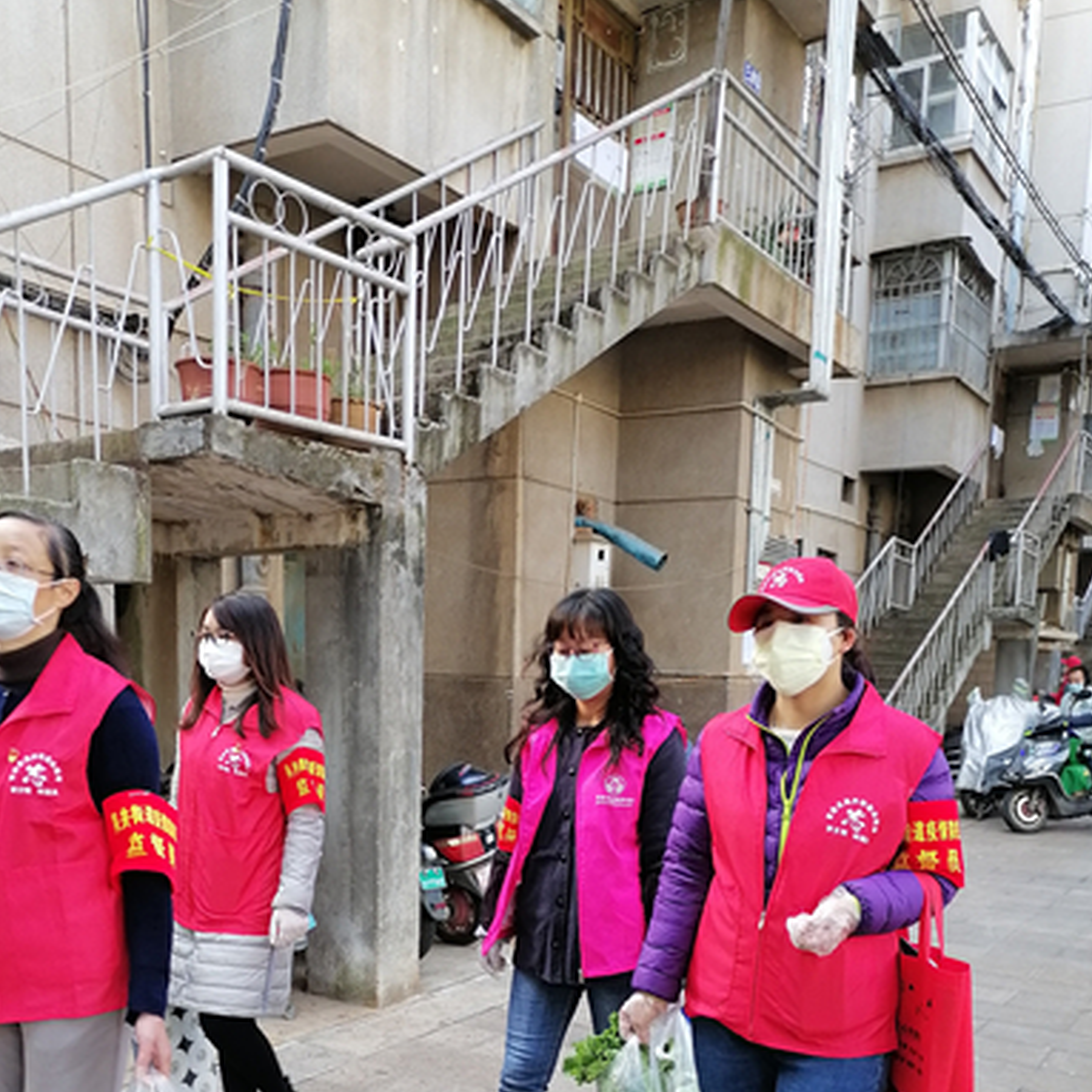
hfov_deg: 45.9
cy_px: 838
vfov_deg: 44.3
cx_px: 468
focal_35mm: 36
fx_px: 1285
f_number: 1.8
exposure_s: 1/100
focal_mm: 5.3
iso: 100
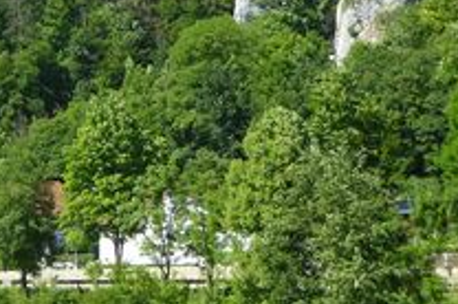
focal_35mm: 129
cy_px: 9
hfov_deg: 15.8
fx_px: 1639
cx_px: 73
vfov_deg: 10.5
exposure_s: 1/400
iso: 100
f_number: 3.9
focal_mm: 7.8
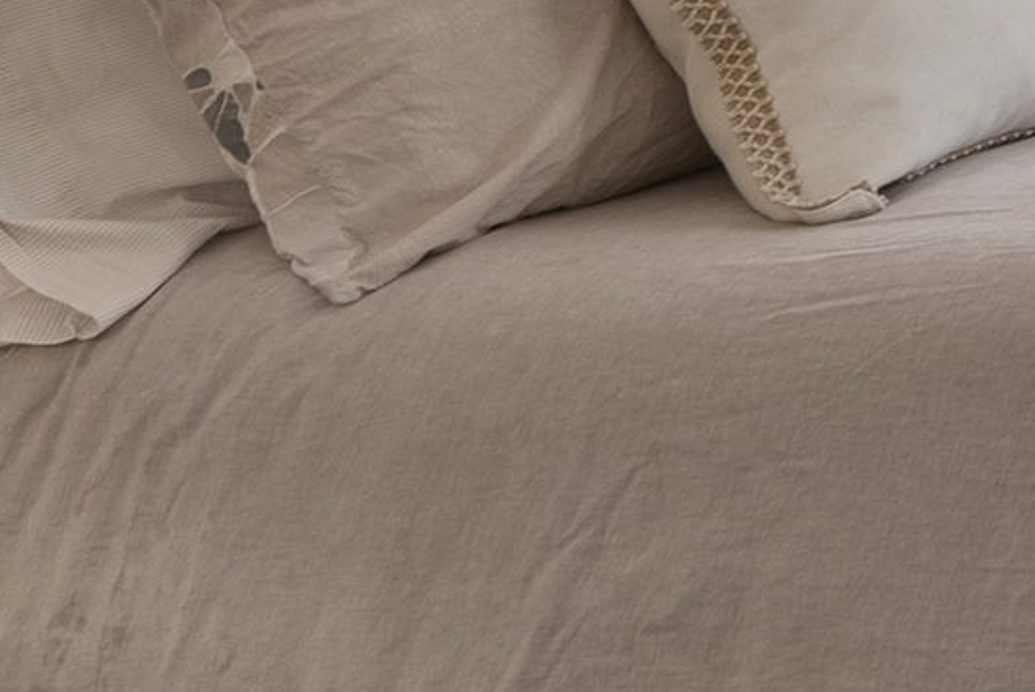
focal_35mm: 92
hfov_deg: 13.5
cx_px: 2684
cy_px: -597
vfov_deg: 13.3
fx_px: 2647
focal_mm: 16
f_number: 7.1
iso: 250
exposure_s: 1/2.5
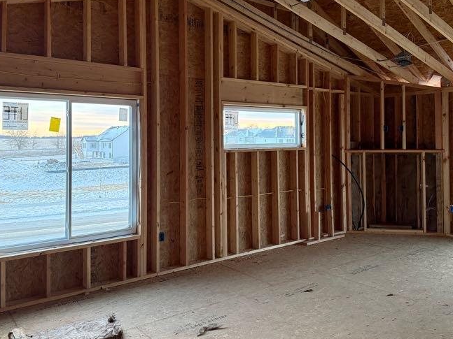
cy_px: 132
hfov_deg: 58.4
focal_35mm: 31
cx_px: 230
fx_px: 406
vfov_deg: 45.1
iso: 500
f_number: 1.78
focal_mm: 6.76
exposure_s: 1/60
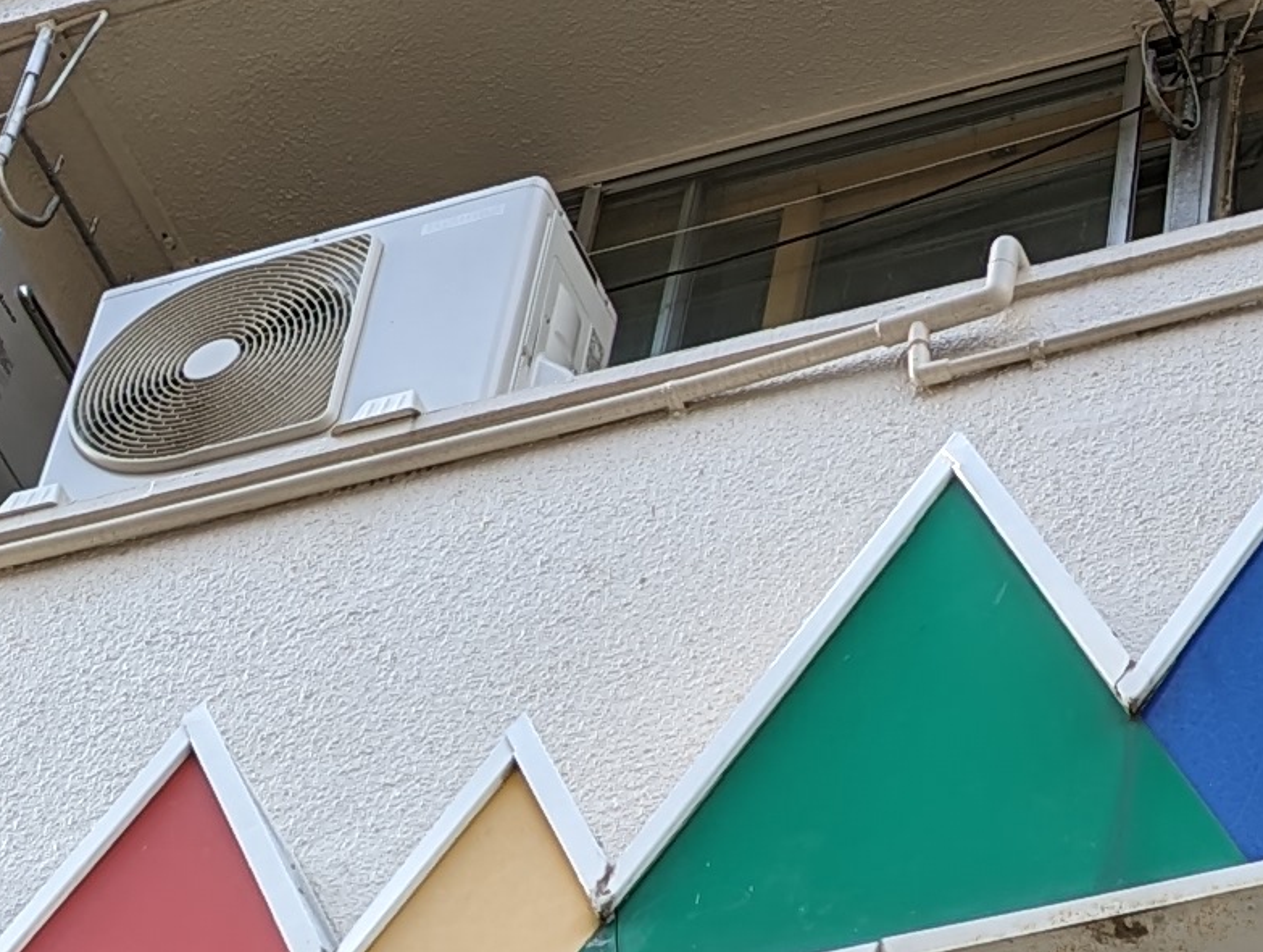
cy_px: 1780
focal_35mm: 125
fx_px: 4568
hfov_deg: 15.2
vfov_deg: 11.0
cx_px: 1490
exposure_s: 1/269
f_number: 1.85
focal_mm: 6.81
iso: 44
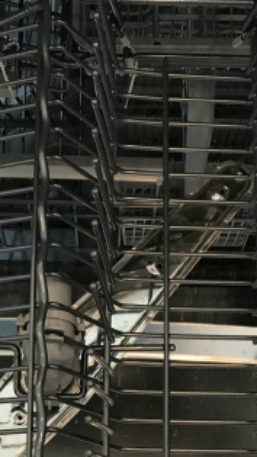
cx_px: 129
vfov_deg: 27.8
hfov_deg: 17.0
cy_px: 469
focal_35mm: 71
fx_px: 861
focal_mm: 3.99
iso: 40
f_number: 1.8
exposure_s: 1/24
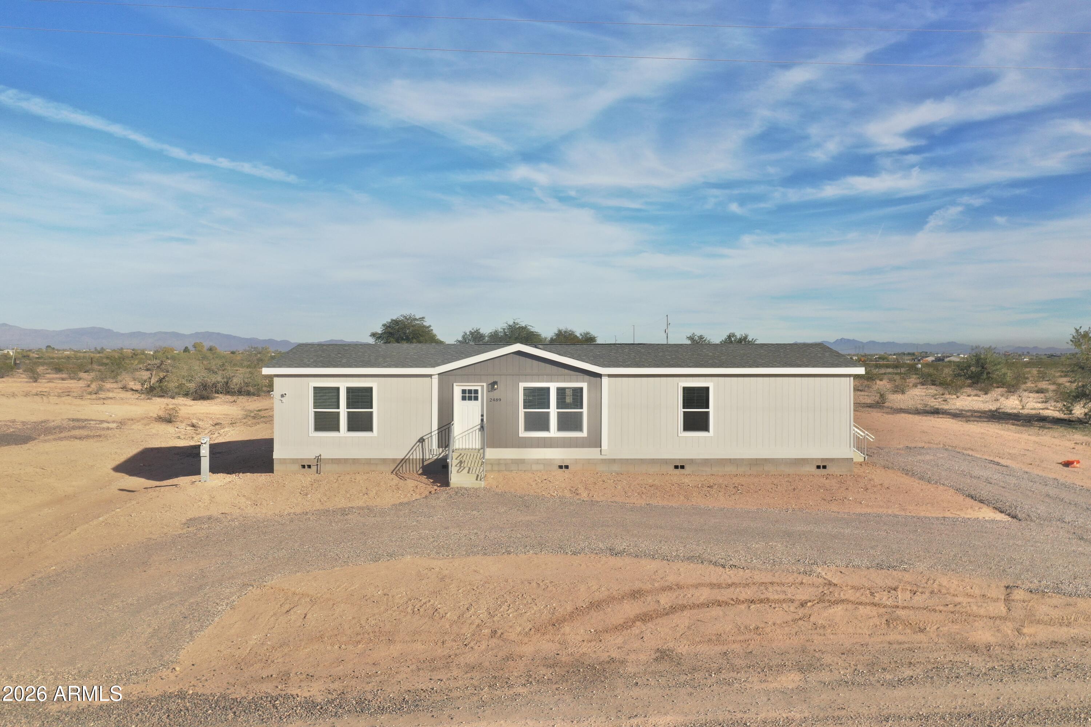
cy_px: 364
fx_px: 848
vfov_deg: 46.4
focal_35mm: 28
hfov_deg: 65.5
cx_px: 546
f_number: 5
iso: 100
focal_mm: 10.26
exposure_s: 1/320
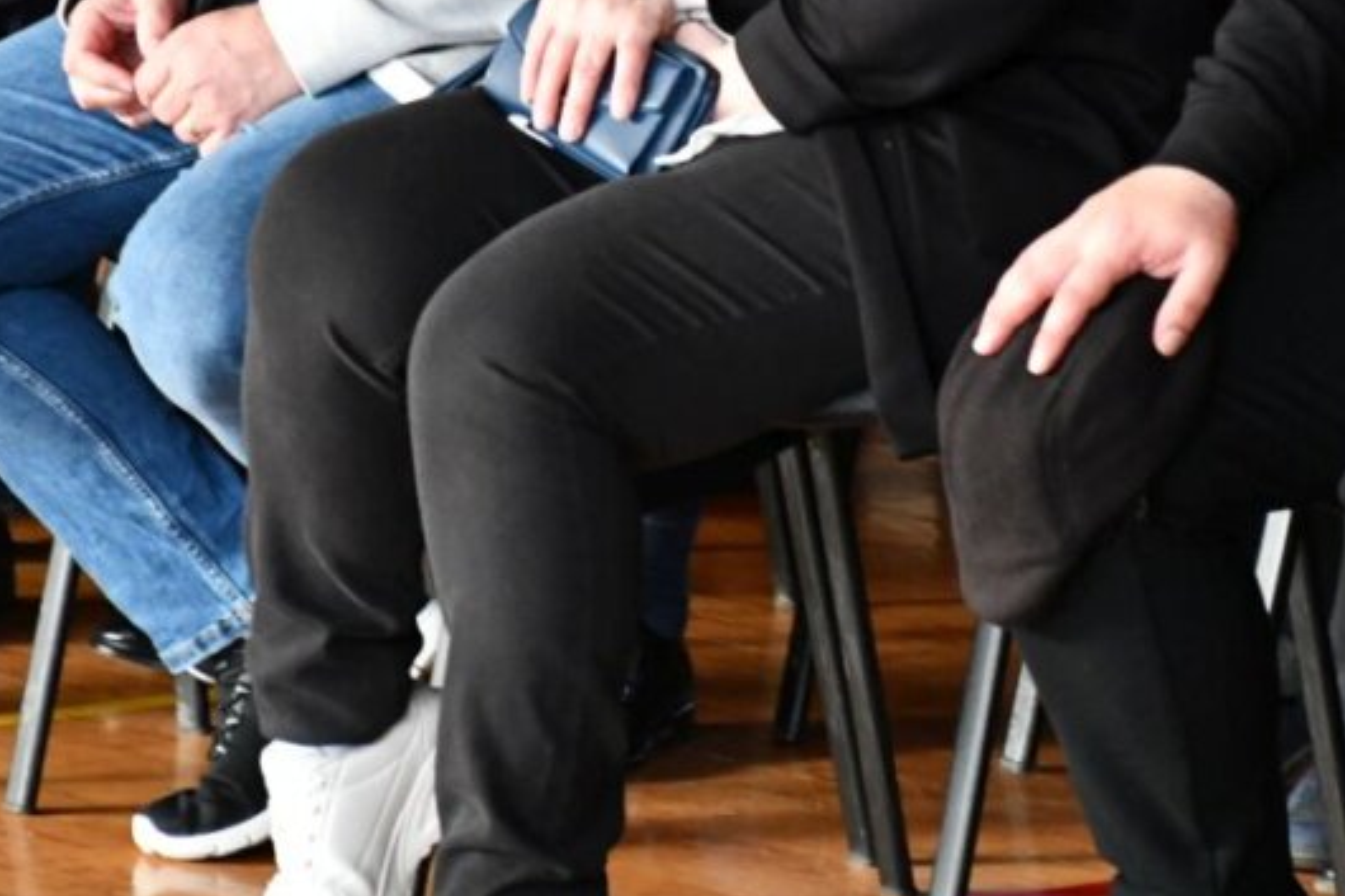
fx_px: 11988
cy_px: -162
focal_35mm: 321
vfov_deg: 4.3
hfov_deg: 6.4
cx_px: 896
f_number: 5.3
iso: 3600
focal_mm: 90
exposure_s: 1/60
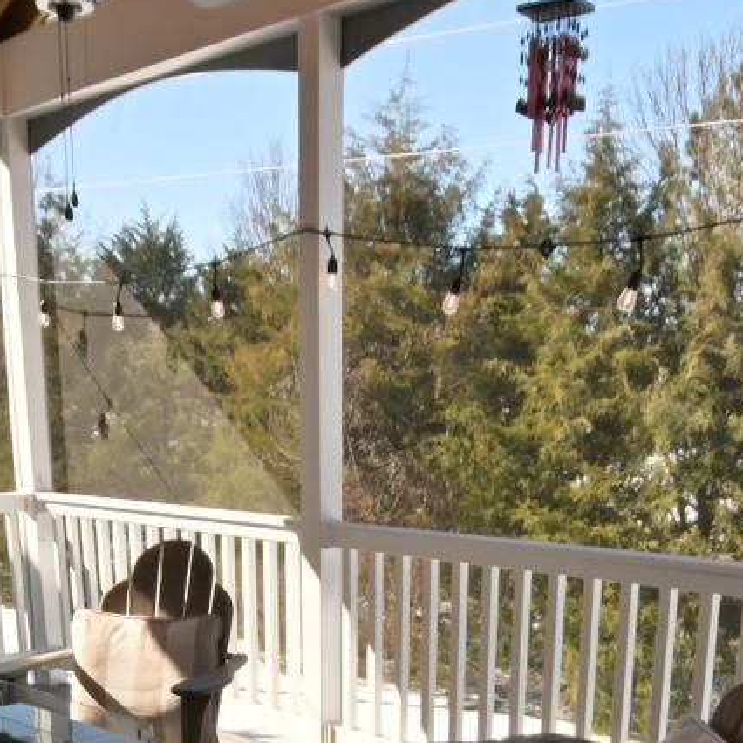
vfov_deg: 32.4
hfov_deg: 36.8
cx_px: 347
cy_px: 816
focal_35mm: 46
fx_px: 1117
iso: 200
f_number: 22
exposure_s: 1/13
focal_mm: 11
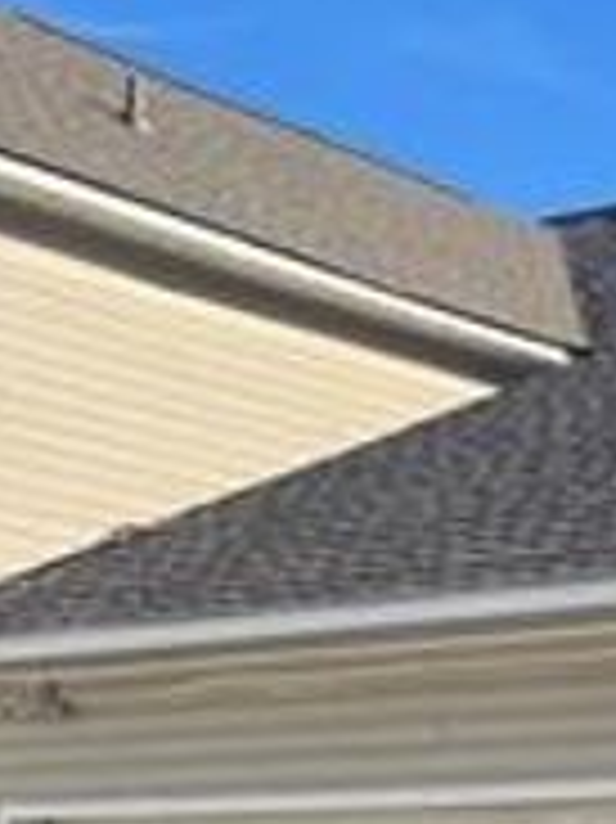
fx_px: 2257
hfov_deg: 14.1
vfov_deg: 19.5
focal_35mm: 95
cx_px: 1043
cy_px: 966
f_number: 1.6
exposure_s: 1/1511
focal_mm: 4.2
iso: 32
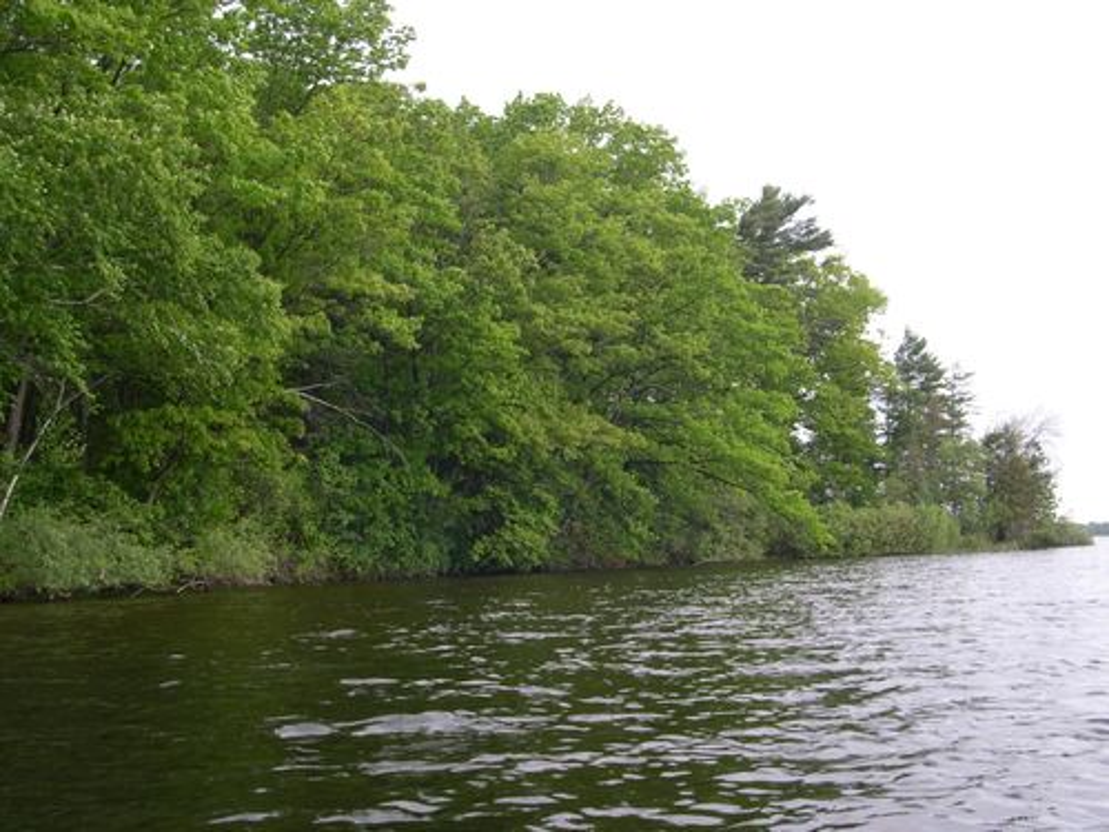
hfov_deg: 49.0
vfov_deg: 37.7
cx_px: 554
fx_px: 1217
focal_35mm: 38
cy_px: 416
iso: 100
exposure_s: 1/69.7
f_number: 7.6
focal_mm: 8
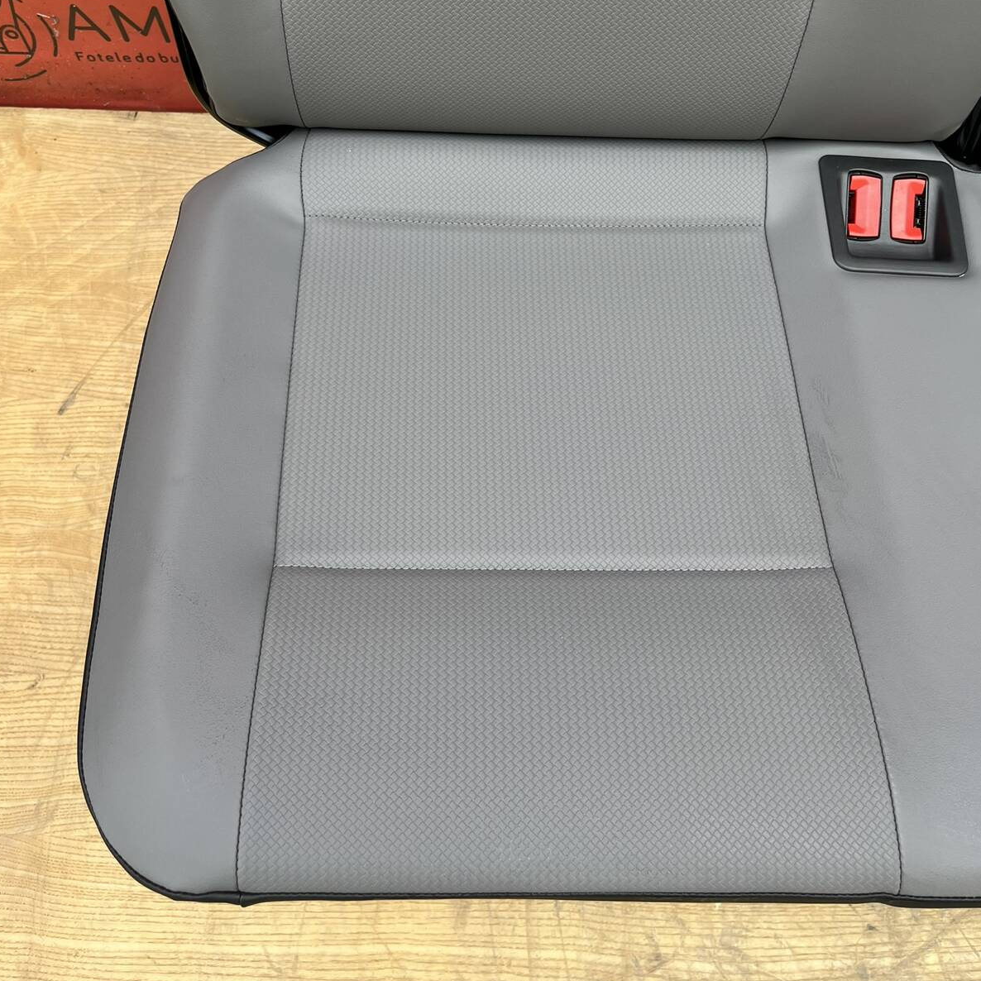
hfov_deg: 52.5
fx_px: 994
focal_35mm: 31
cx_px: 490
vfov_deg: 52.1
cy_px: 378
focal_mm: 5.1
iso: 40
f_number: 1.6
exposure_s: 1/250
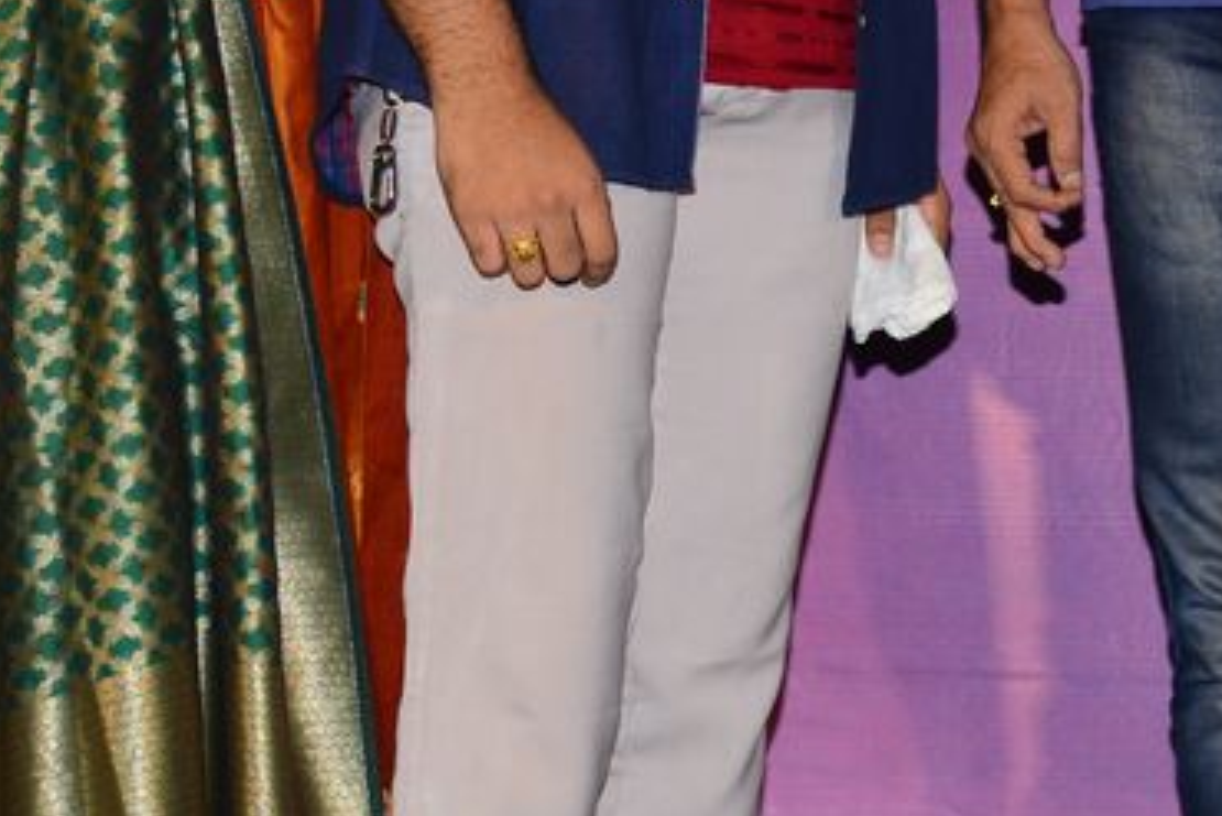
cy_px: -114
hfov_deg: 11.5
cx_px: 1622
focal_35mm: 173
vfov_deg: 7.9
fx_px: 5874
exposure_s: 1/125
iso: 500
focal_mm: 50
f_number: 4
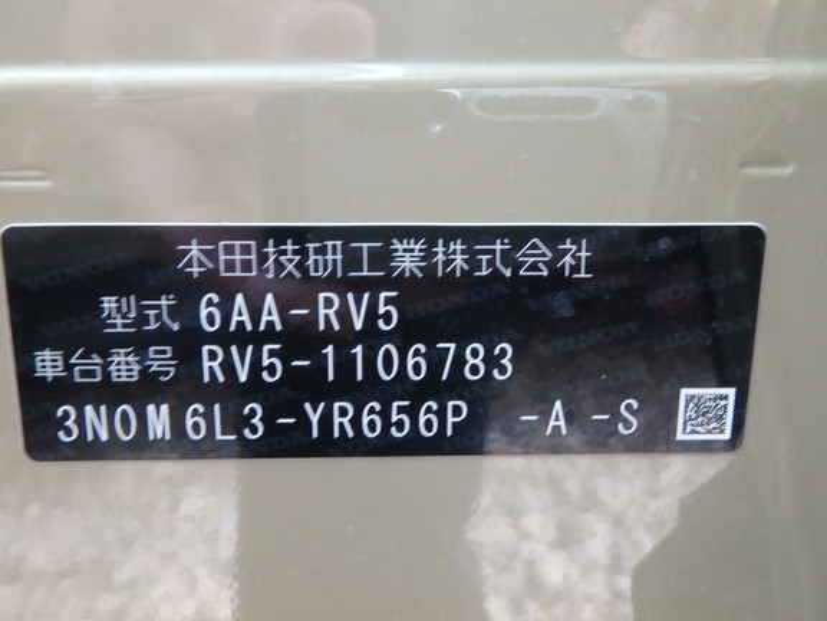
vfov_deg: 39.7
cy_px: 310
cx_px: 414
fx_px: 860
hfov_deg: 51.4
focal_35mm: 36
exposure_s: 1/30
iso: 800
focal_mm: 6.4
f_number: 5
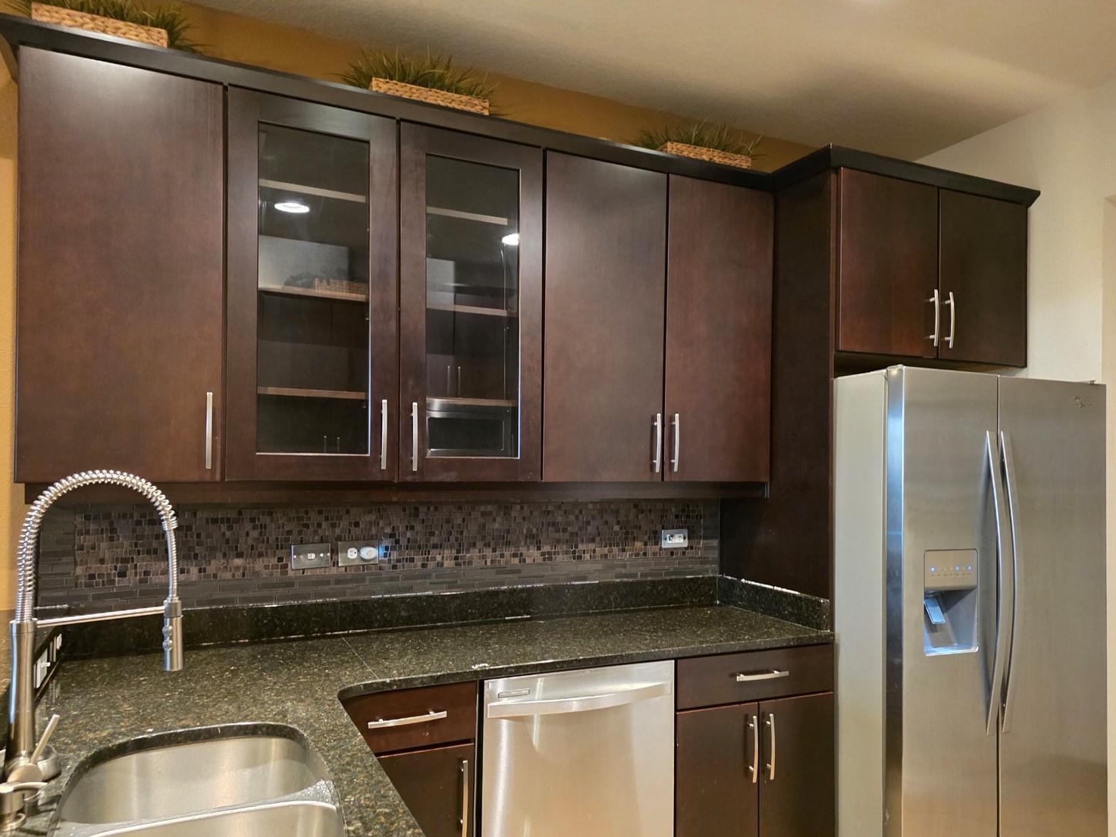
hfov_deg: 69.3
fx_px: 806
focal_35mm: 25
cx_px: 589
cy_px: 451
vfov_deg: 54.8
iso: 2000
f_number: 1.7
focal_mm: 6.25
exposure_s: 1/60
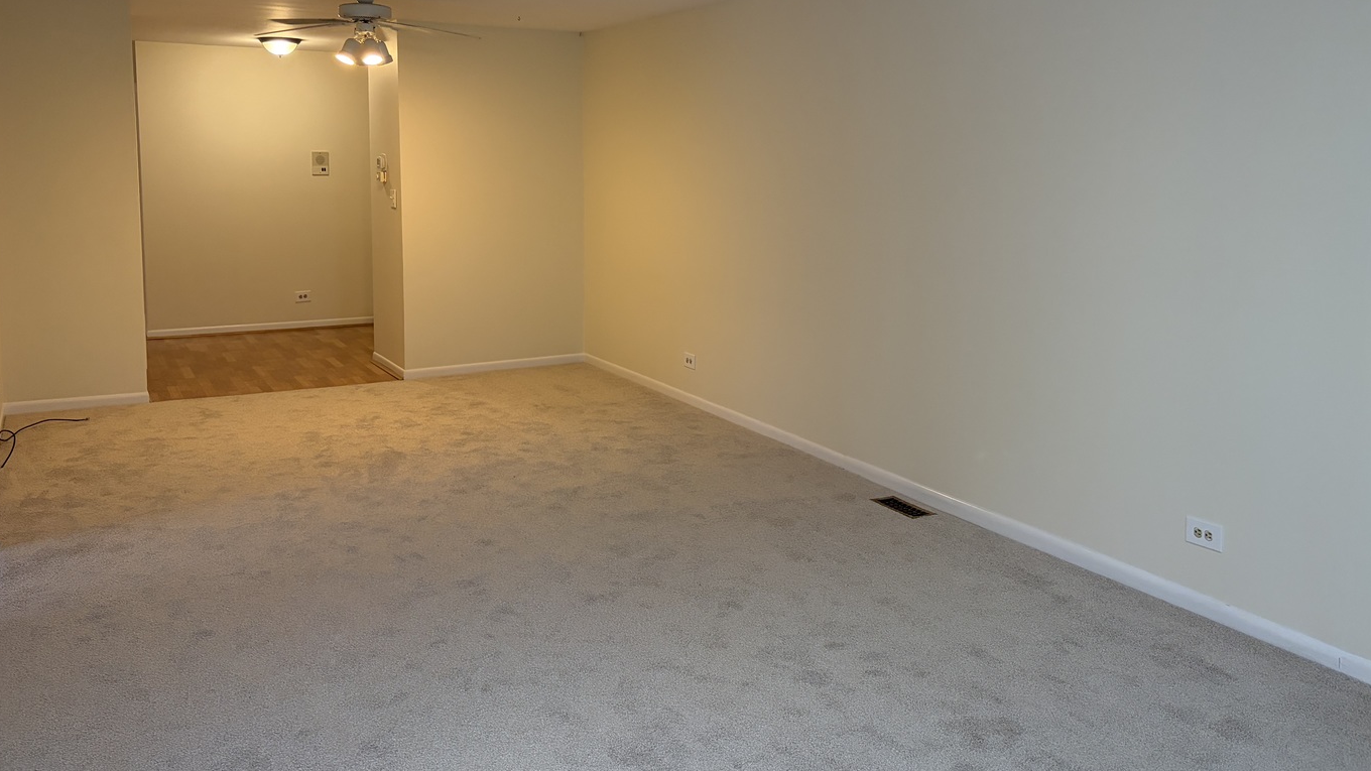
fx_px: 1091
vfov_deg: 38.5
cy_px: 260
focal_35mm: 30
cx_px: 697
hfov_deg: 64.3
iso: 250
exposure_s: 1/120
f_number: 1.6
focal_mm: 5.96
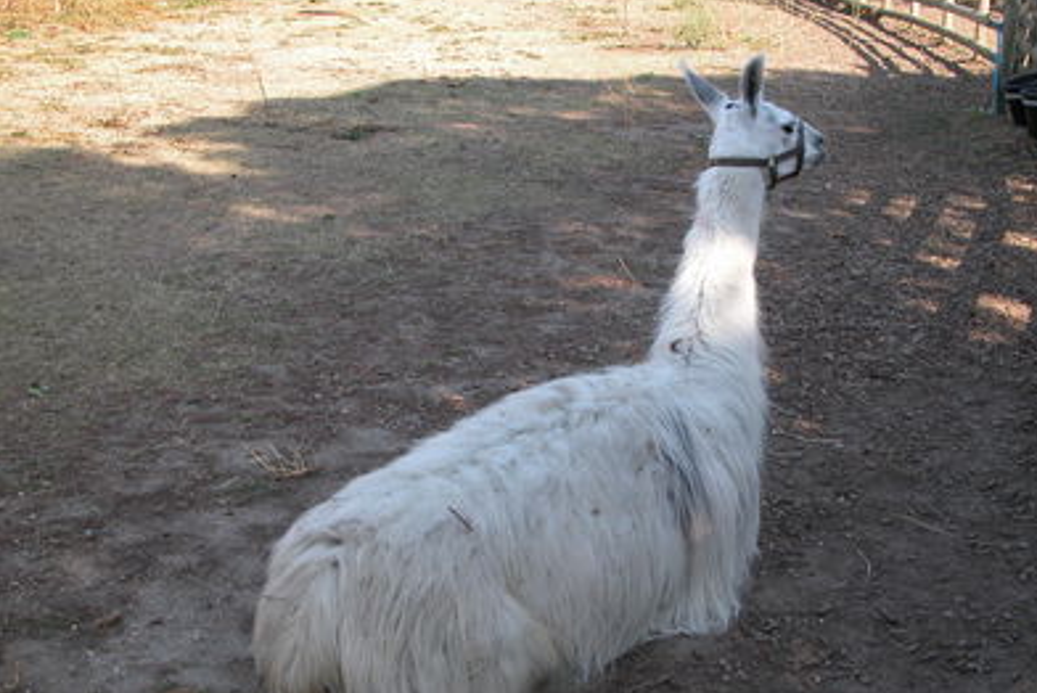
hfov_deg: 37.5
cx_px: 526
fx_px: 1528
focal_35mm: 53
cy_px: 381
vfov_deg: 25.5
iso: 100
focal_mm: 12.7
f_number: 4.8
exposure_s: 1/175
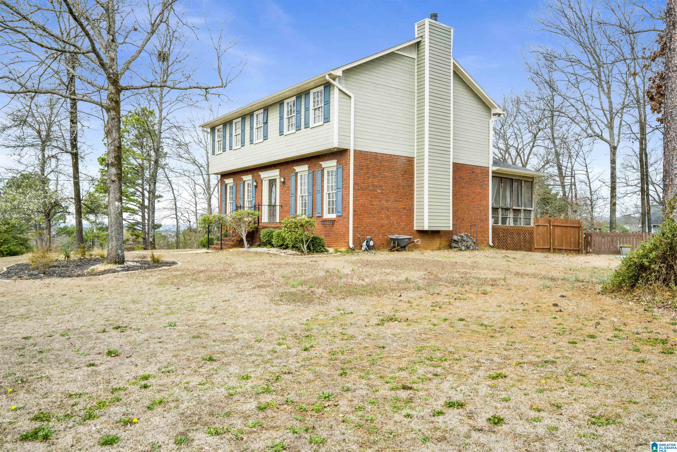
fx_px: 508
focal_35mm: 27
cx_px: 338
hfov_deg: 67.4
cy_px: 226
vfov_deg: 47.9
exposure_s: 1/200
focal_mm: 27
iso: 320
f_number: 14
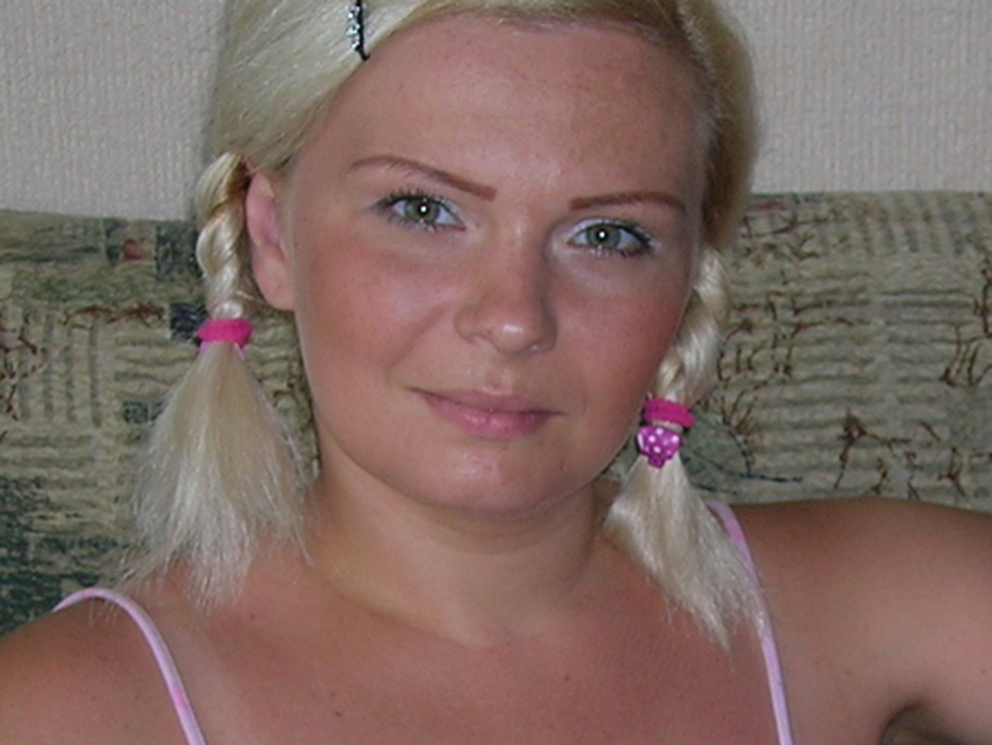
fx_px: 1319
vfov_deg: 31.5
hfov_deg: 41.2
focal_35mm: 46
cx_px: 496
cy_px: 372
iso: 50
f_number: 3.2
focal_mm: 7.7
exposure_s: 1/60.1
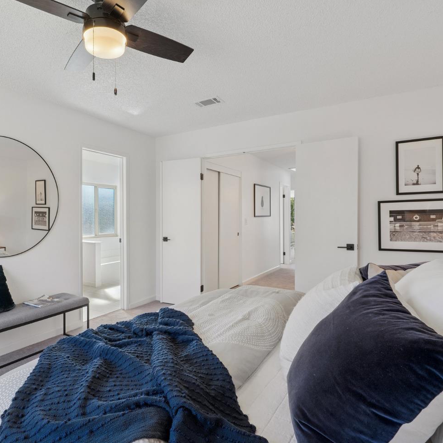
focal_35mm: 21
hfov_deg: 71.2
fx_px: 304
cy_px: 219
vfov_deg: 72.1
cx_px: 172
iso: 200
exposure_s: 1/8
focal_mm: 16
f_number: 11
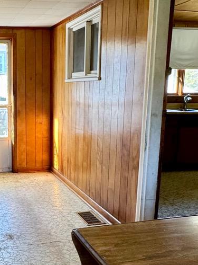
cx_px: 16
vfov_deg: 43.7
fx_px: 328
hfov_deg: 31.8
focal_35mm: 43
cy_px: 152
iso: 160
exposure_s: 1/120
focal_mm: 2.22
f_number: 2.2
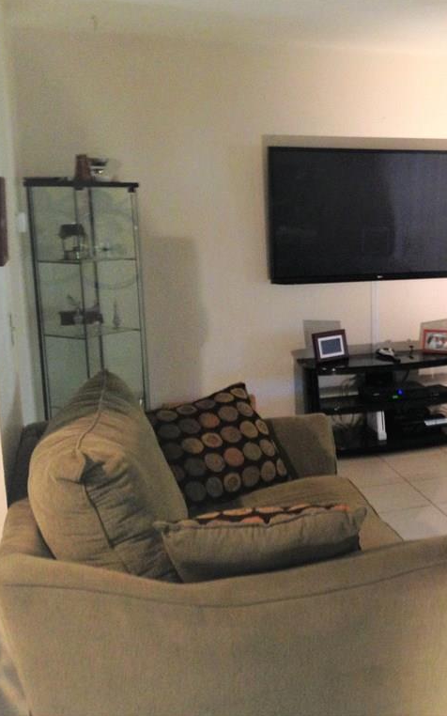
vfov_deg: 42.7
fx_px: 916
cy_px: 357
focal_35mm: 47
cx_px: 455
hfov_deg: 25.9
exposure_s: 1/20
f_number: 2.4
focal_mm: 4.12
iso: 250
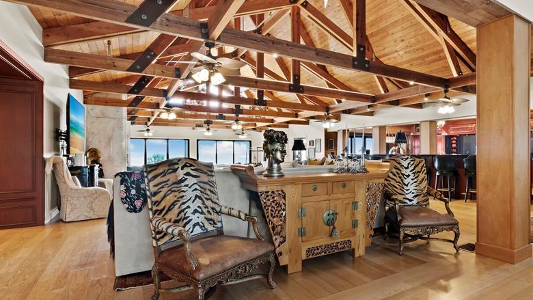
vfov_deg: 55.9
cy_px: 144
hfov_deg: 85.2
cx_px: 329
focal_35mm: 20
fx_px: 283
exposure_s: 3.2
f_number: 11
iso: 200
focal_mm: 7
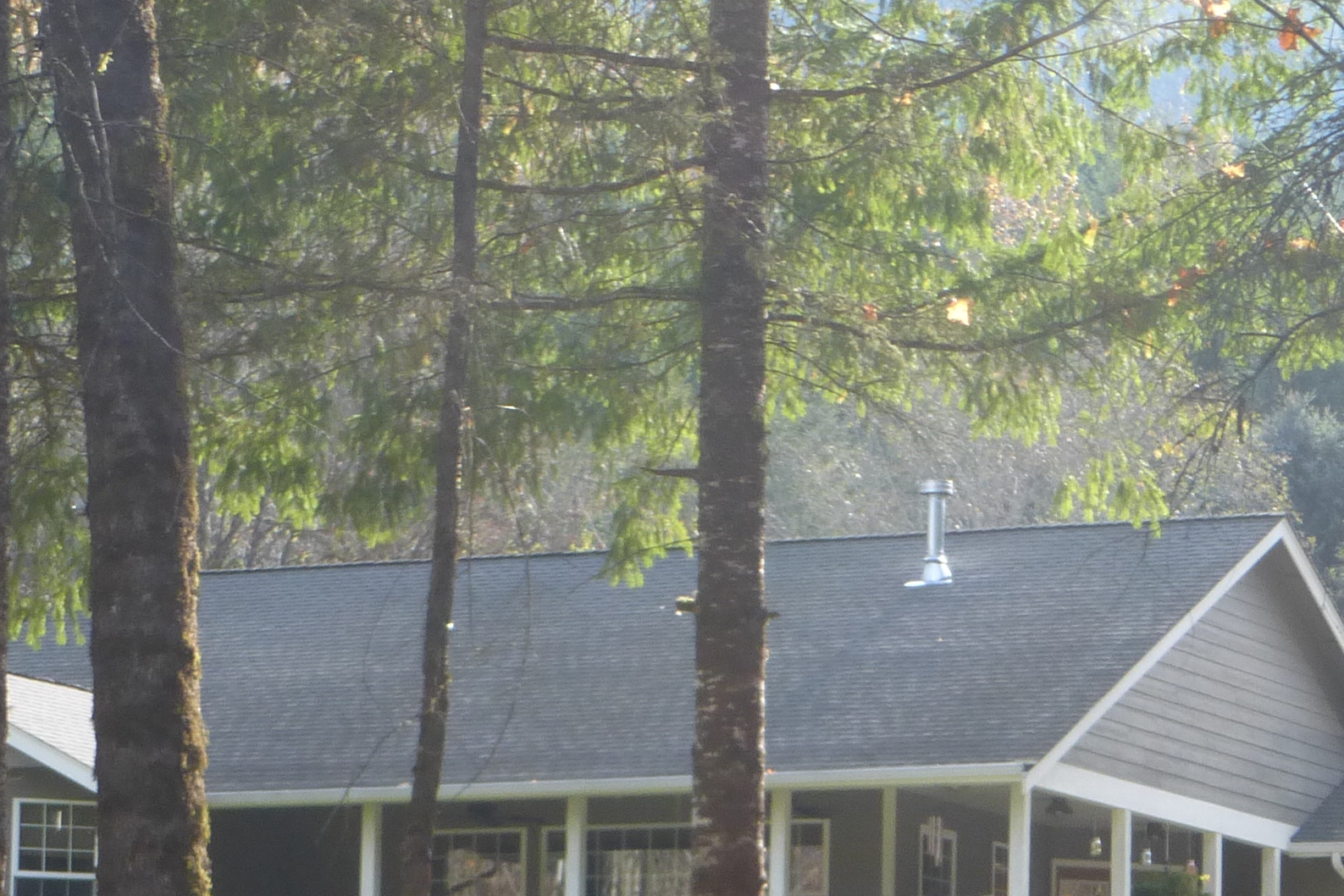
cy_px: 853
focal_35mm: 154
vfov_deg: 8.9
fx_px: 5749
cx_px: 614
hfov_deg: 13.3
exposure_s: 1/125
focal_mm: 9
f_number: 4.4
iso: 100
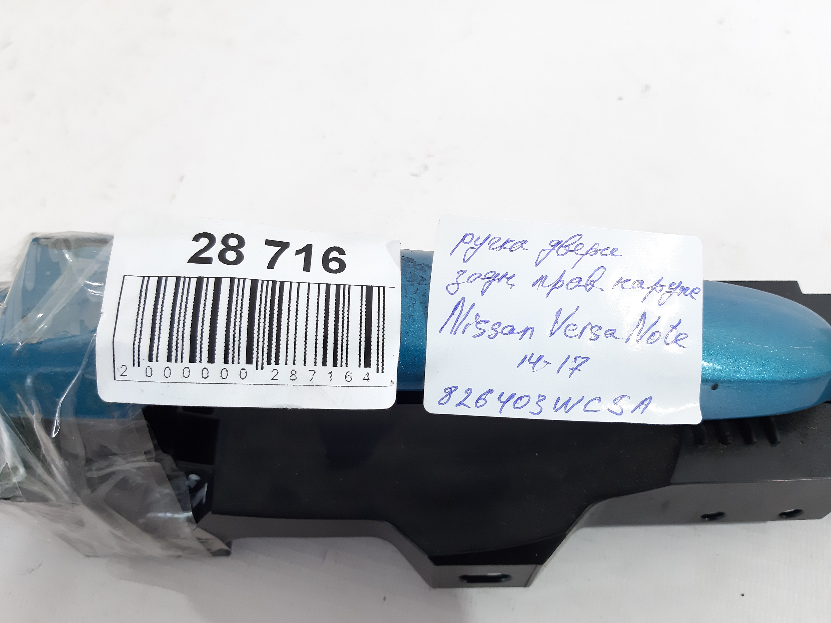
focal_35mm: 27
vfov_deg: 51.4
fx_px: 648
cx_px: 416
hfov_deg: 65.3
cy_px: 312
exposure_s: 1/50
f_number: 1.7
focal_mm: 3.93
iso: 160
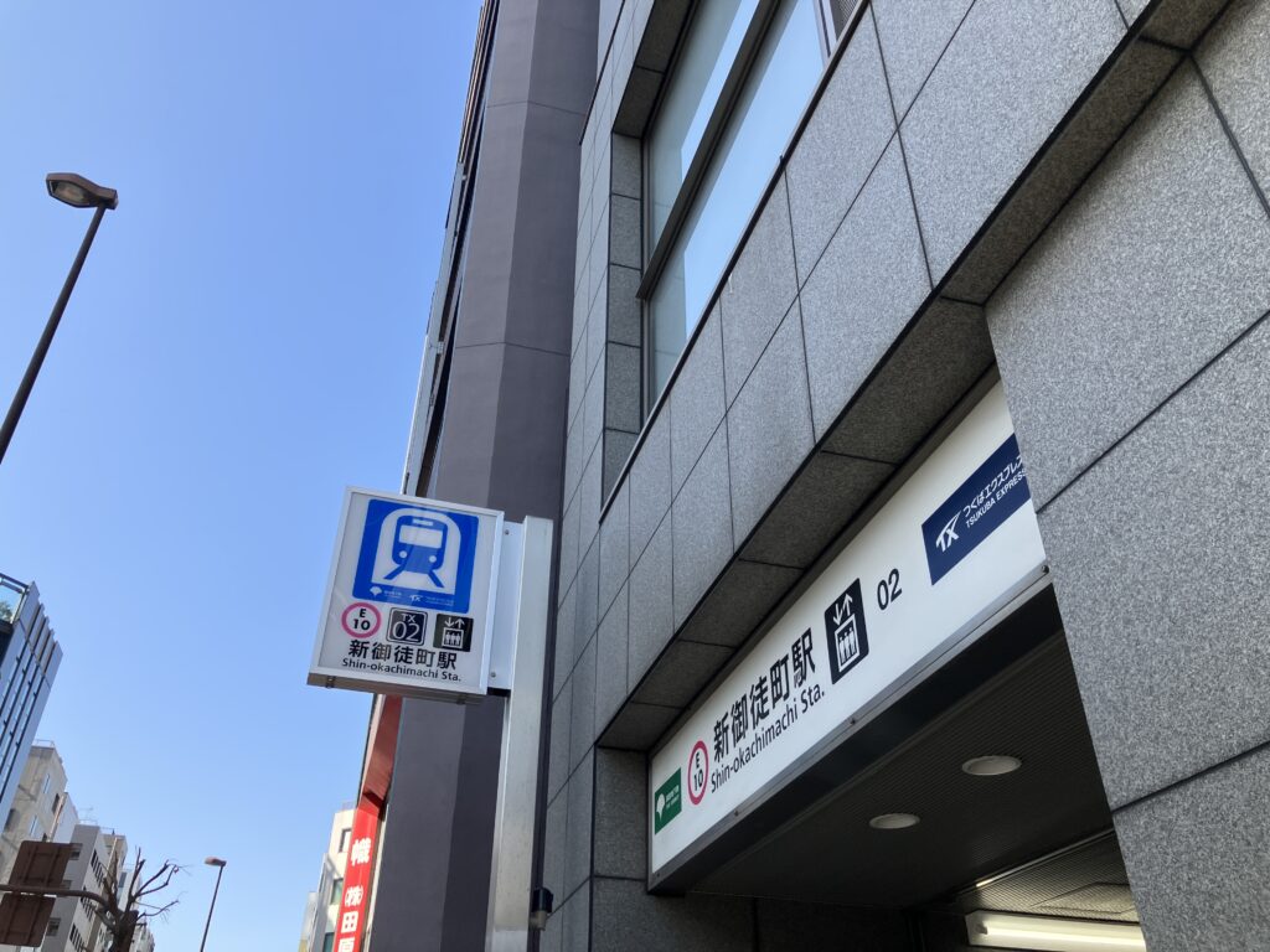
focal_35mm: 28
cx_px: 635
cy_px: 476
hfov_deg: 63.4
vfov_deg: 49.7
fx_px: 1027
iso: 32
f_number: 1.8
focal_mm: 3.99
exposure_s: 1/796
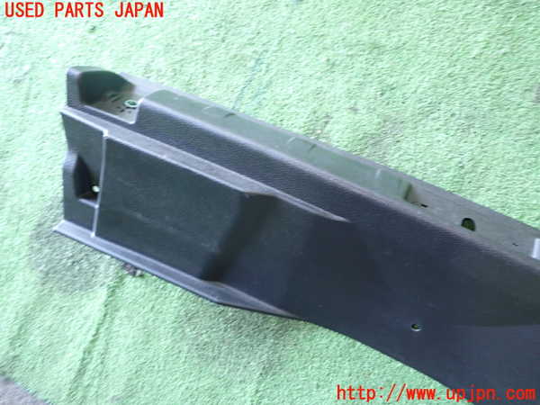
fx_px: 468
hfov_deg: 60.0
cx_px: 270
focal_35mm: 30
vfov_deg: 46.8
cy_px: 202
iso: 400
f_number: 2.3
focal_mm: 5.4
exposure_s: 1/30
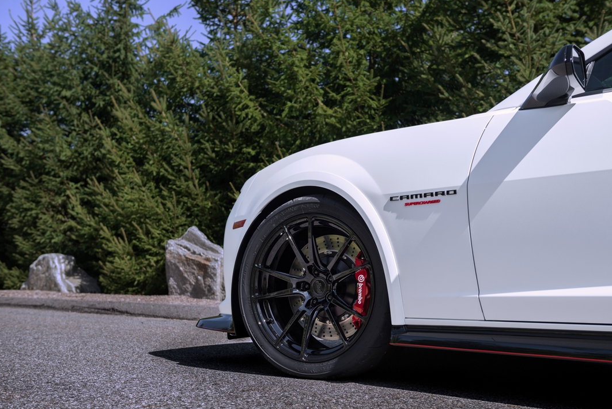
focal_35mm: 52
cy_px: 216
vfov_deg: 26.0
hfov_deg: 38.2
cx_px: 326
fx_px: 884
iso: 400
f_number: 5
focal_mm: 48
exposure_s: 1/1000
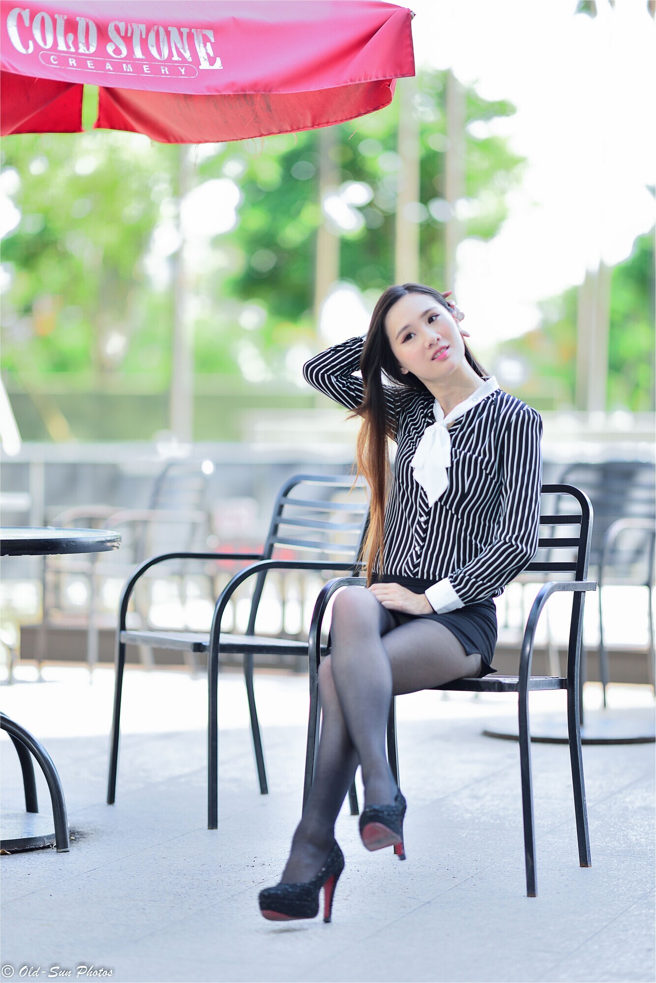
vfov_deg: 19.5
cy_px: 492
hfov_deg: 13.0
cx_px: 328
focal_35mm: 105
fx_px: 2869
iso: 100
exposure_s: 1/640
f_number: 1.4
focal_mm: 105
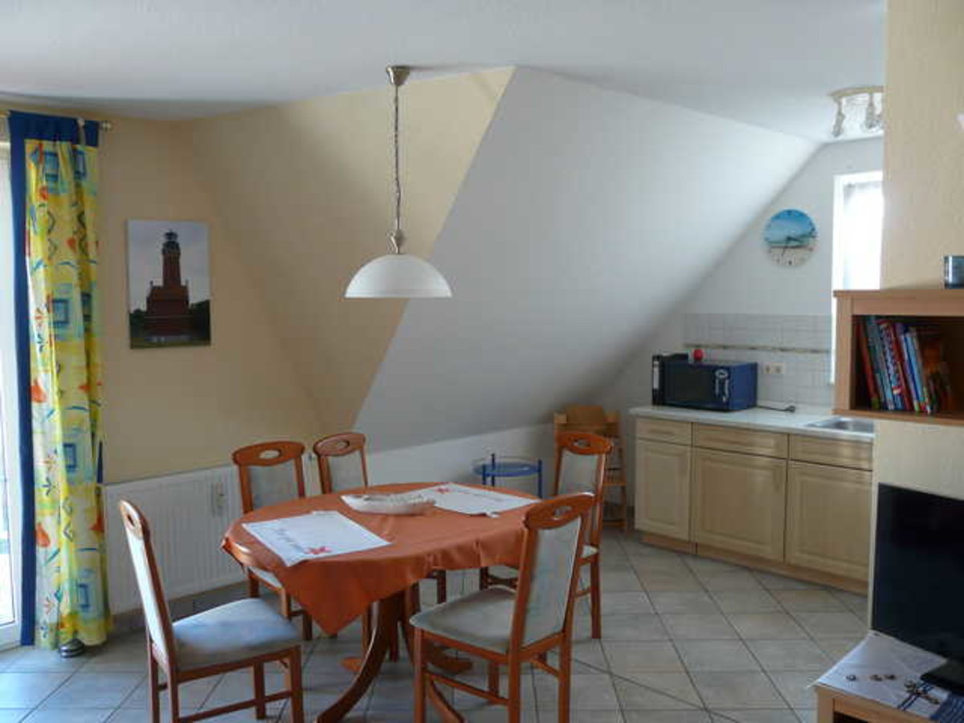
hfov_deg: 58.4
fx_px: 863
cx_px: 482
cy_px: 362
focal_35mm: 31
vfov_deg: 45.4
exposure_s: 1/30
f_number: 2.8
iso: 100
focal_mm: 5
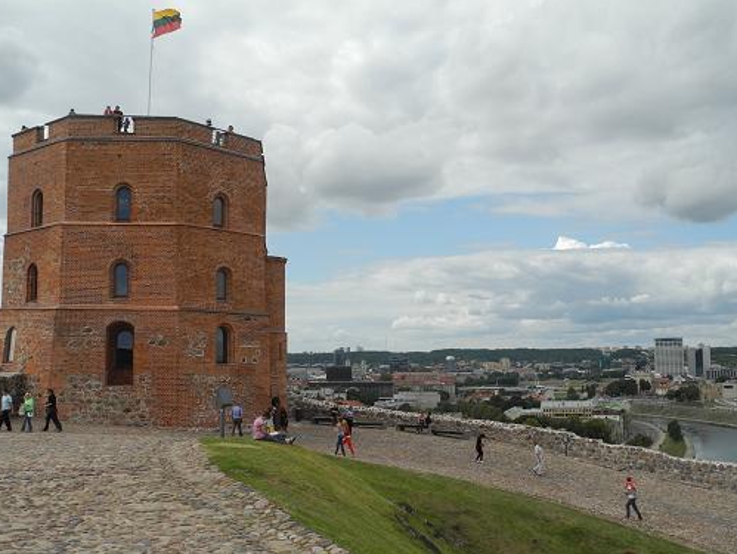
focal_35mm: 39
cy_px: 279
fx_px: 831
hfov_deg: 47.8
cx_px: 363
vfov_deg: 36.9
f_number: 4.5
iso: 100
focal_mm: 8.1
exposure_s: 1/1000
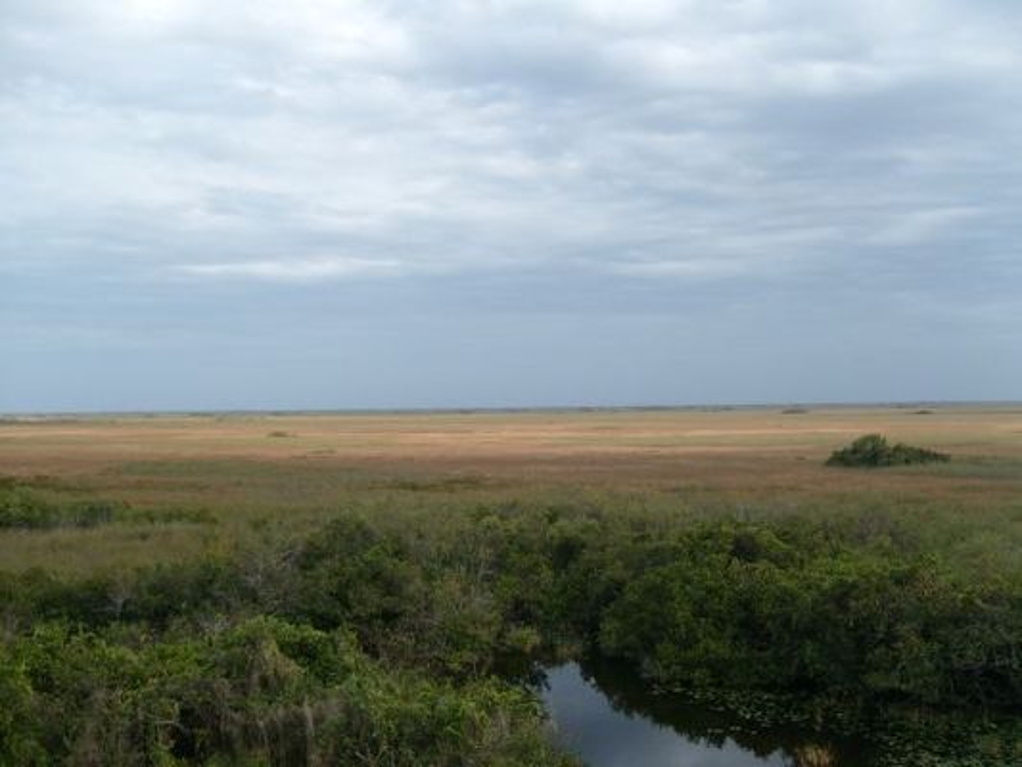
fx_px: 1034
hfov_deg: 52.6
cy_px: 384
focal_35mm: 35
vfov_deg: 40.7
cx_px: 511
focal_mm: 5.8
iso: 80
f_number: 7.1
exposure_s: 1/250
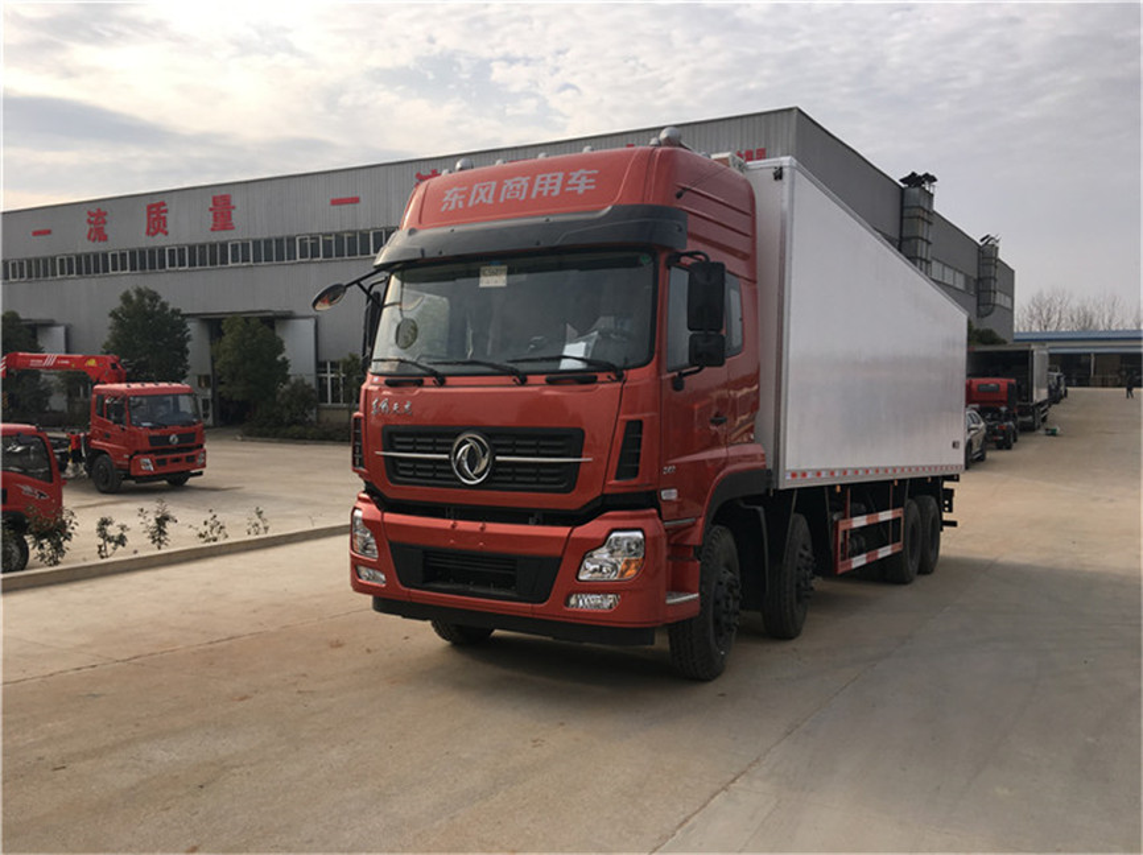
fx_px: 957
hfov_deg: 61.7
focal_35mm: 29
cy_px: 428
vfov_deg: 48.2
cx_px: 572
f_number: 2.2
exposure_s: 1/1183
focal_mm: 4.15
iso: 25
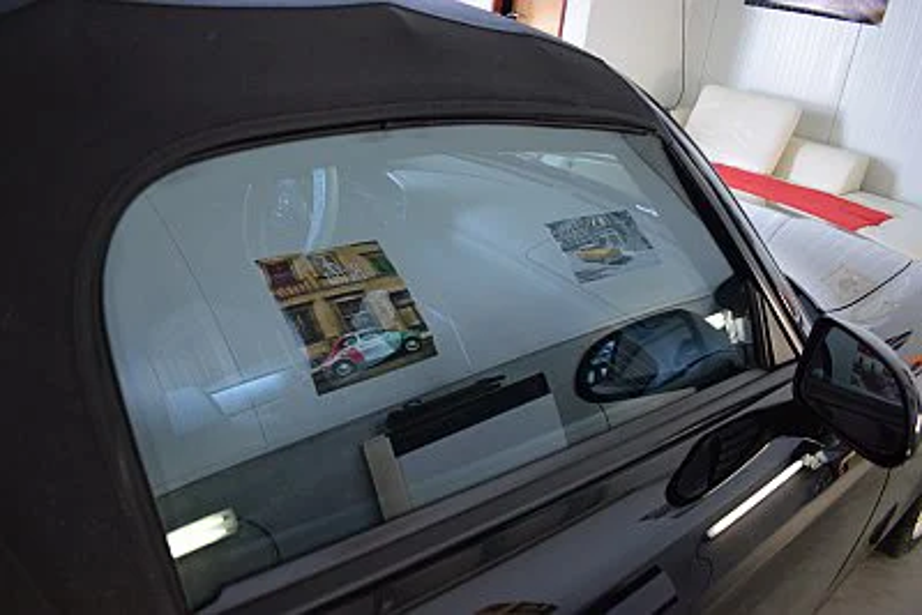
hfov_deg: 67.4
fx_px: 692
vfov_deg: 48.0
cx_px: 461
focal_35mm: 27
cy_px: 308
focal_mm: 18
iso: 800
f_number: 3.5
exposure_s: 1/60
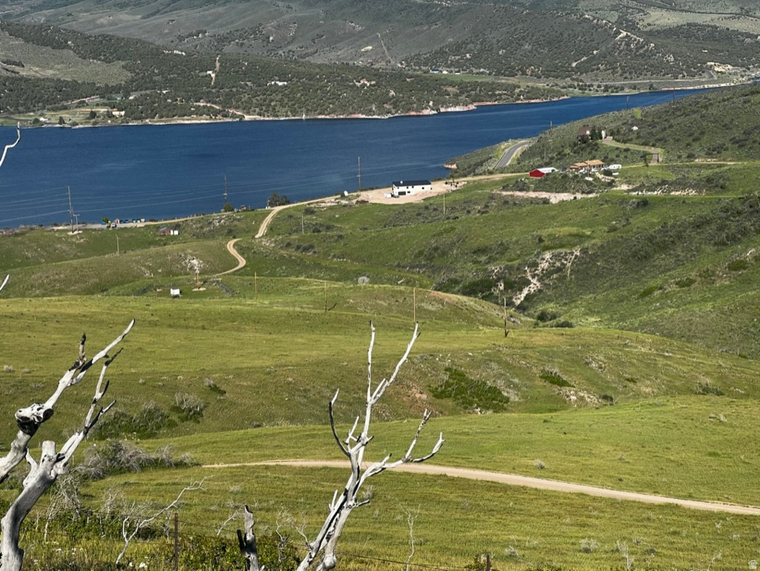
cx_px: 380
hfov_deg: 25.3
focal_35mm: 77
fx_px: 1691
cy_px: 286
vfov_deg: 19.2
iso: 32
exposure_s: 1/708
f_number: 2.8
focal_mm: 9
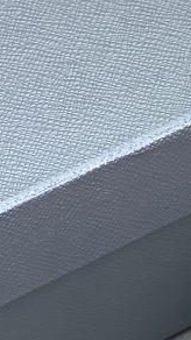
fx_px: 2515
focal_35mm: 279
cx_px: 594
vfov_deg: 7.6
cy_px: 545
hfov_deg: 4.2
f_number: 2.4
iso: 16
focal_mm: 6
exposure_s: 1/103
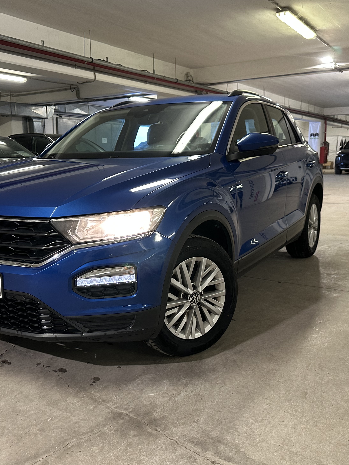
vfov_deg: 55.4
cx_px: 133
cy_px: 234
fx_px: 444
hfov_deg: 42.7
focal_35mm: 33
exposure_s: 1/50
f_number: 1.78
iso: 250
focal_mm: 6.86
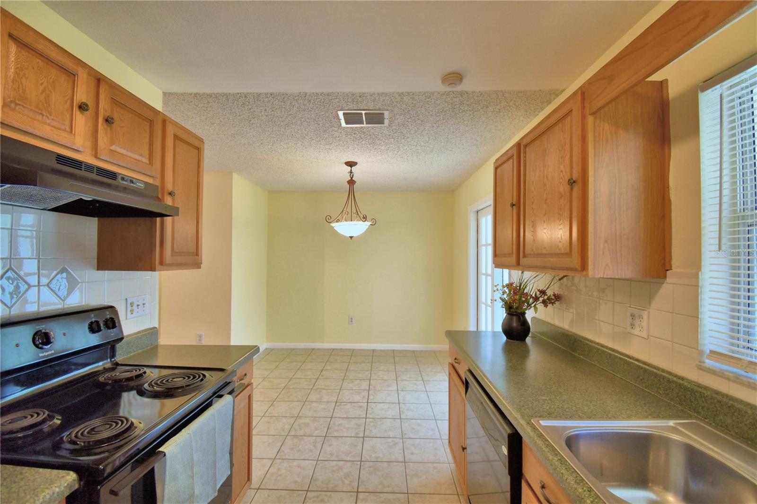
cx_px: 378
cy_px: 252
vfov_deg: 77.3
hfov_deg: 100.4
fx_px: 315
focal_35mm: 15
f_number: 4.5
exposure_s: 1/40
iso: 400
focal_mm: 10
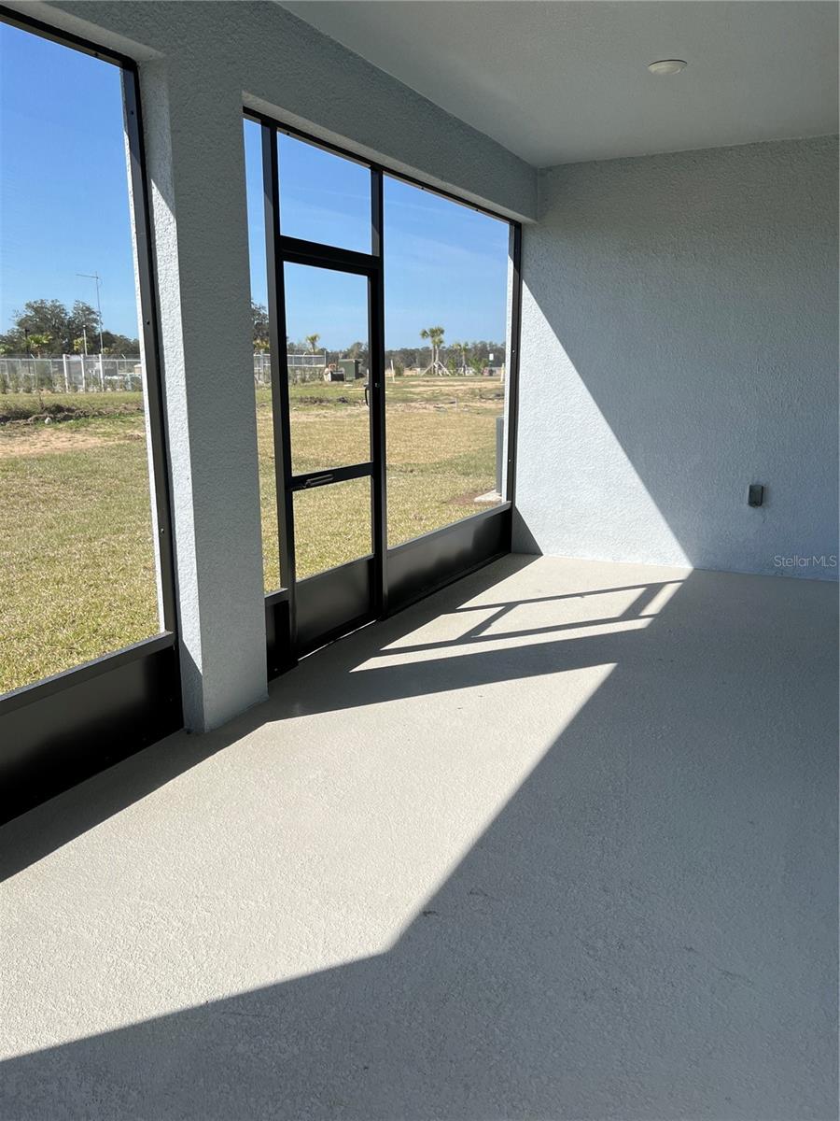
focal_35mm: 26
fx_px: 841
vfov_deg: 67.3
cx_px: 420
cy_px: 560
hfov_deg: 53.1
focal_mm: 5.7
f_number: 1.5
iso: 50
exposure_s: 1/2762
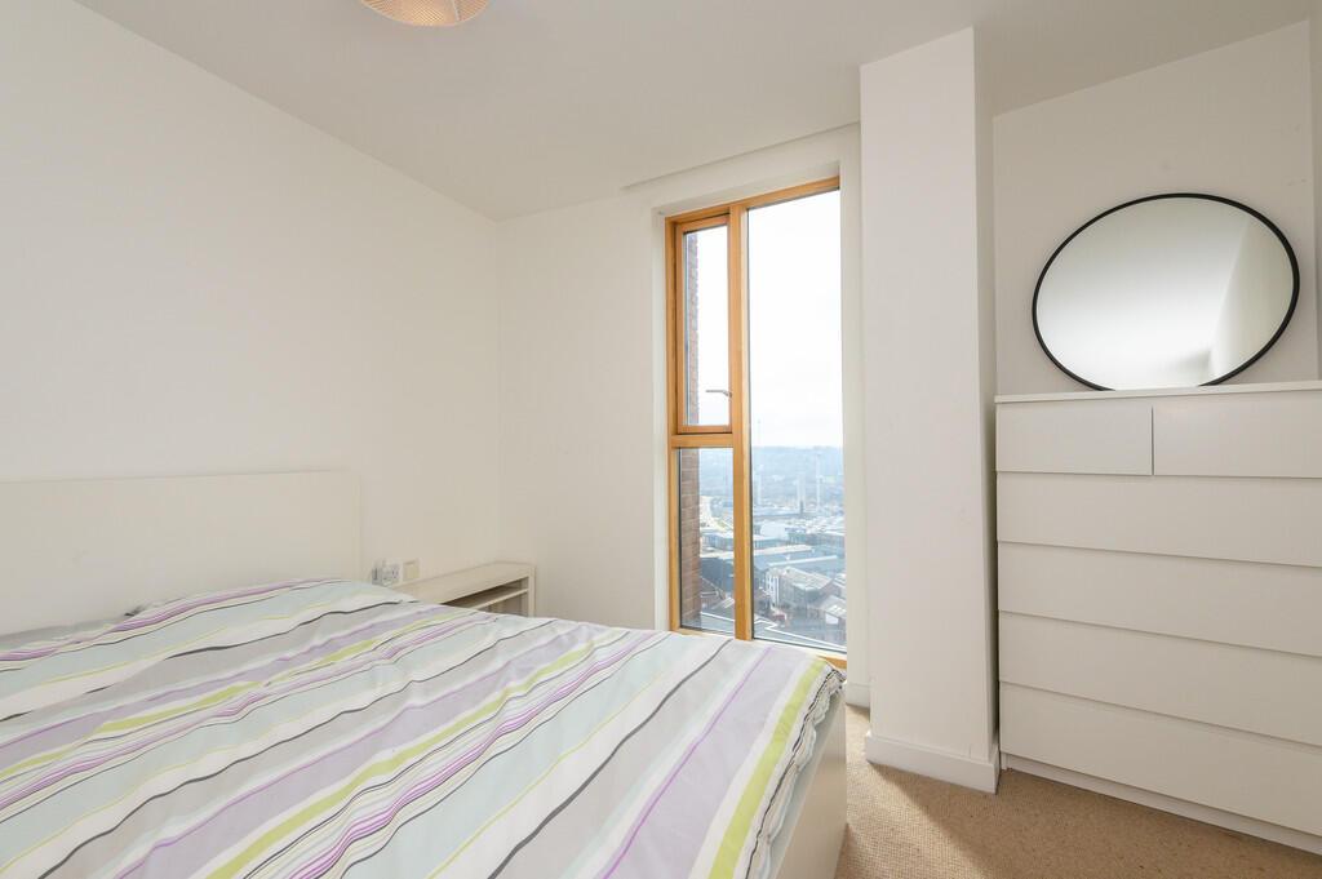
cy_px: 440
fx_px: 587
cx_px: 661
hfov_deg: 96.8
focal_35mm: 16
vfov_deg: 73.7
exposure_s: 1/500
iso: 500
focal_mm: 16
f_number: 8
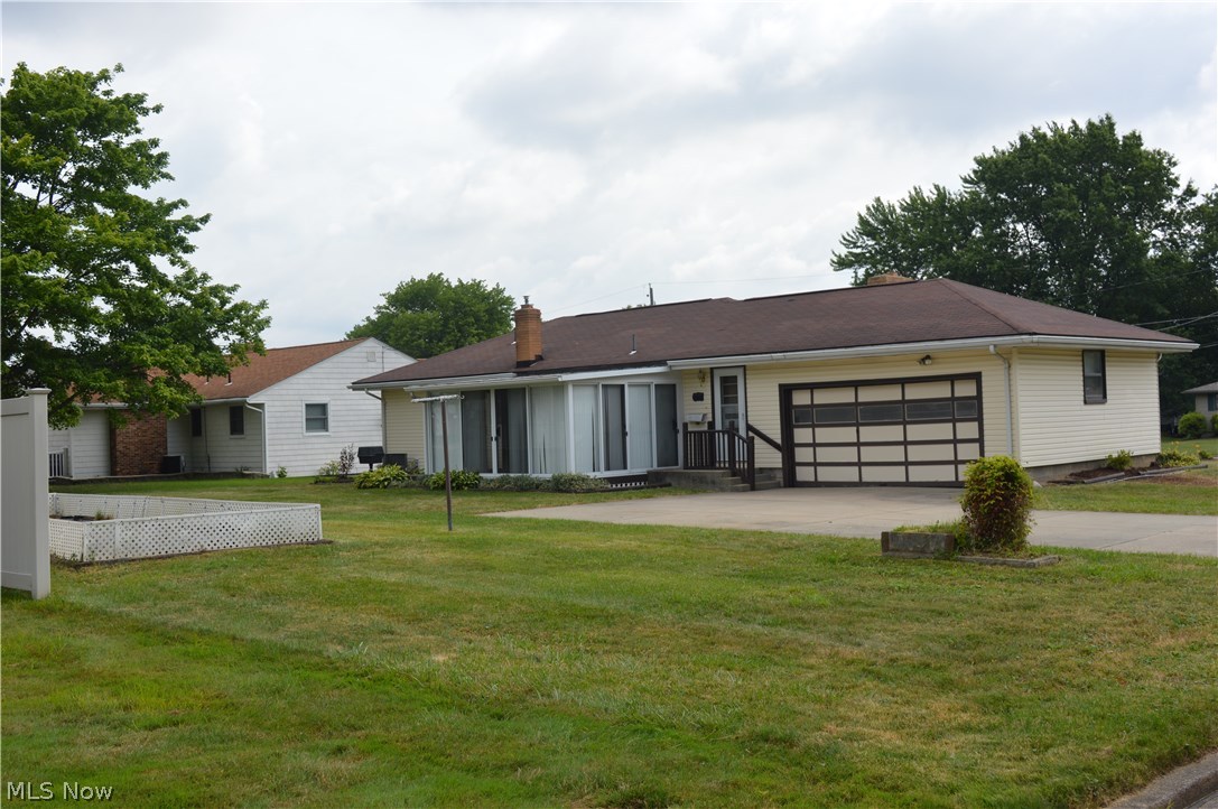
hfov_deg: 51.3
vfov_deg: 35.4
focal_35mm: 38
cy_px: 404
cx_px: 609
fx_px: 1267
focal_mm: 25
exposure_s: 1/250
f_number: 8
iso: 100
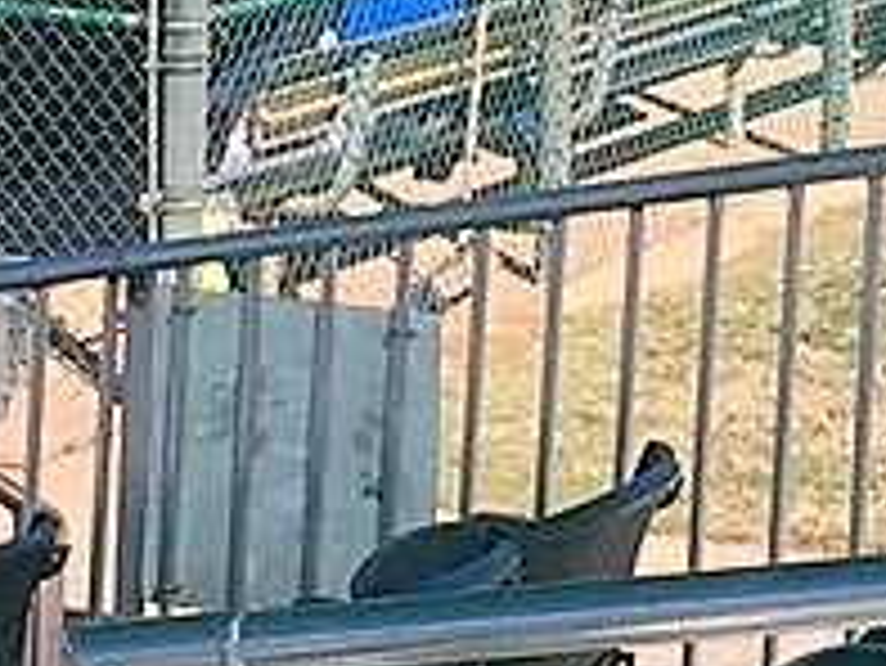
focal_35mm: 188
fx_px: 4815
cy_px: 40
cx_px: 130
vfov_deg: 7.9
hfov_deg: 10.5
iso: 32
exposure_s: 1/1522
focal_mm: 4.15
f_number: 2.2
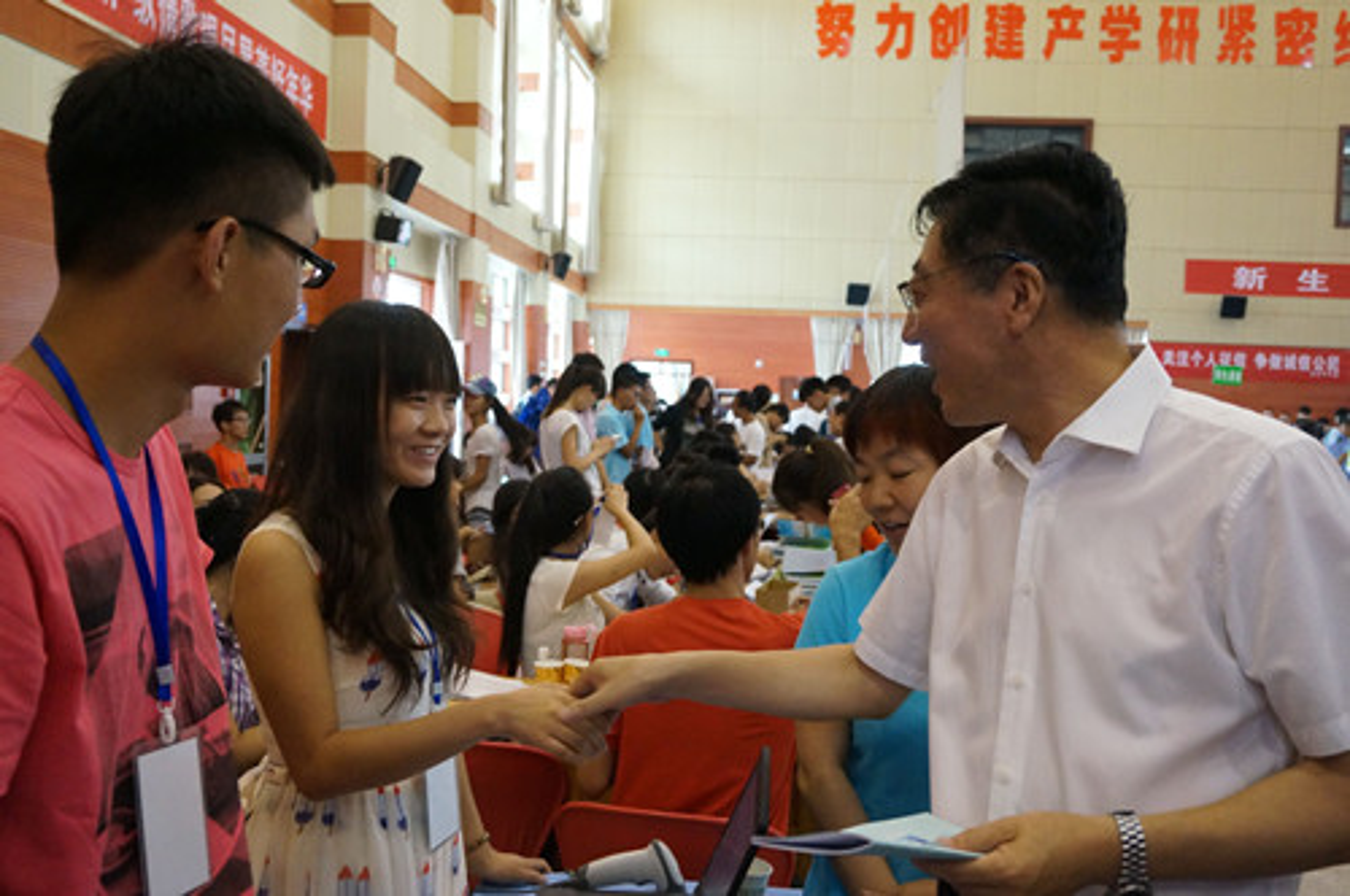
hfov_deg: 55.2
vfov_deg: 38.3
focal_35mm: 34
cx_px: 675
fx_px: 1292
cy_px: 448
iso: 3200
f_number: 4.5
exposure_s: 1/80
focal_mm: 23
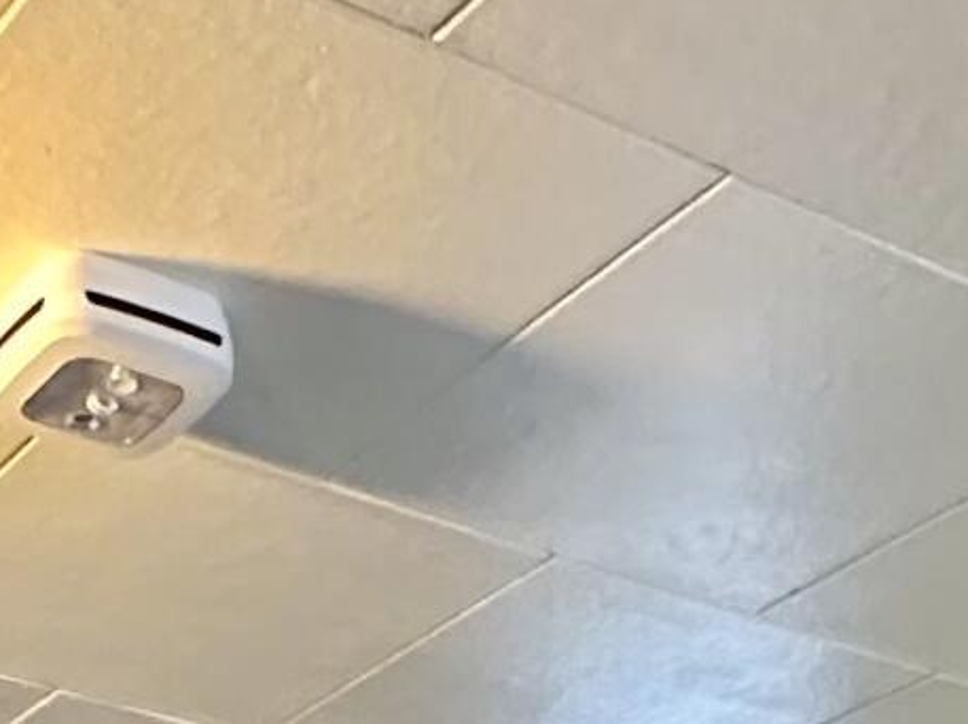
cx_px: 222
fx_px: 2571
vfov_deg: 11.7
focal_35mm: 92
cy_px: 1954
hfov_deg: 21.1
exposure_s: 1/60
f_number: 2.2
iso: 500
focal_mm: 2.22
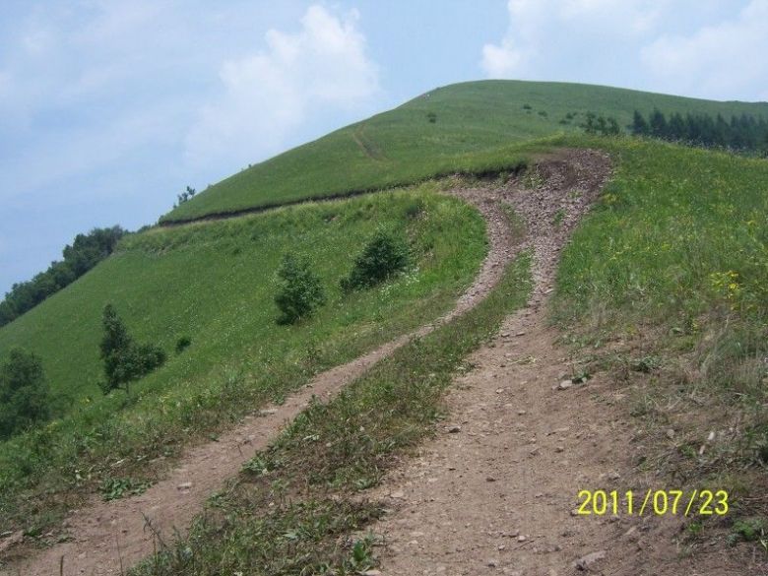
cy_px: 288
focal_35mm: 36
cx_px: 384
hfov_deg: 51.4
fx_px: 799
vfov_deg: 39.7
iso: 80
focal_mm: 6
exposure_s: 1/640
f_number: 4.5
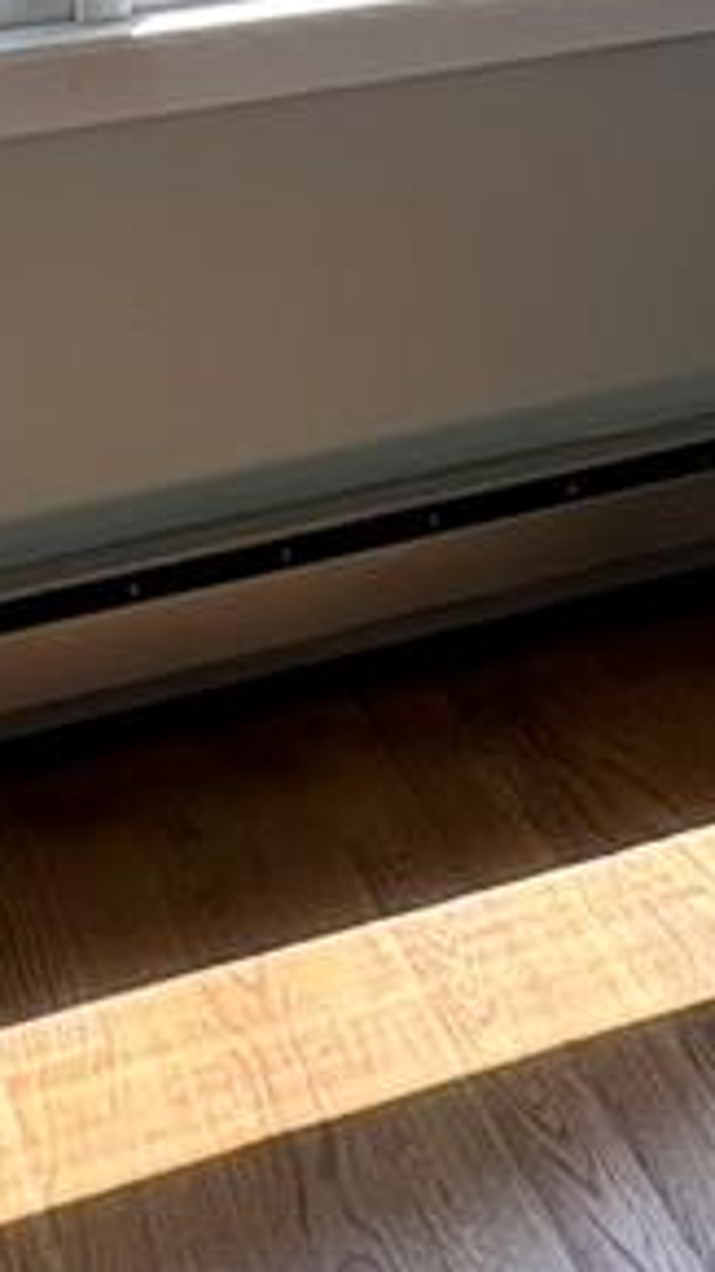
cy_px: -820
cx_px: 798
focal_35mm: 75
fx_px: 2529
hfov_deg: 15.6
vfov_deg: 21.6
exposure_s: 1/310
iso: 32
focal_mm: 1.57
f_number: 1.8
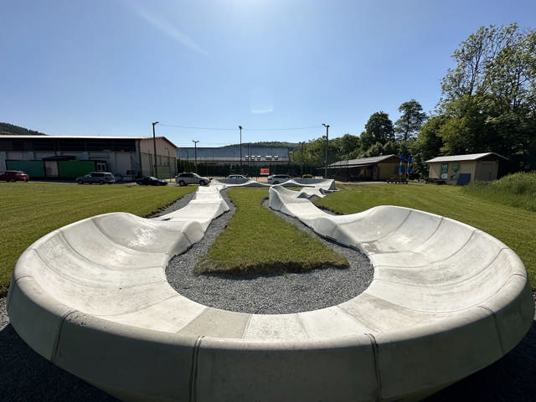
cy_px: 201
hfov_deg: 102.1
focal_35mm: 14
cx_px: 268
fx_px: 217
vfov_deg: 85.7
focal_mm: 2.22
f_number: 2.2
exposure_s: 1/3401
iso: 50
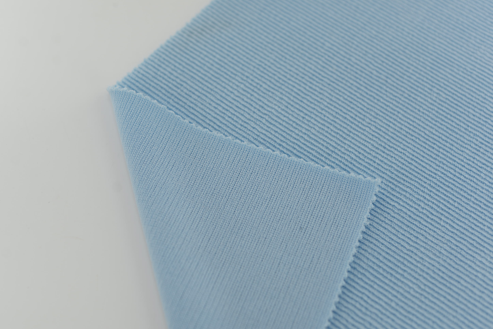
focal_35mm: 52
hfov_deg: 38.2
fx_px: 712
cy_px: 169
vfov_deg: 26.0
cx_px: 245
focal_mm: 50
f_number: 3.5
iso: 100
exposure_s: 1/250
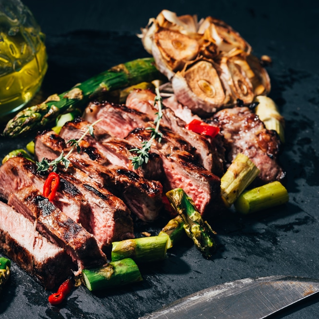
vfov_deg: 12.9
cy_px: 160
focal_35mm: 135
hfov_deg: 12.9
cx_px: 116
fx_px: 1408
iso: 100
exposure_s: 1/30
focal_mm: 105
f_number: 14
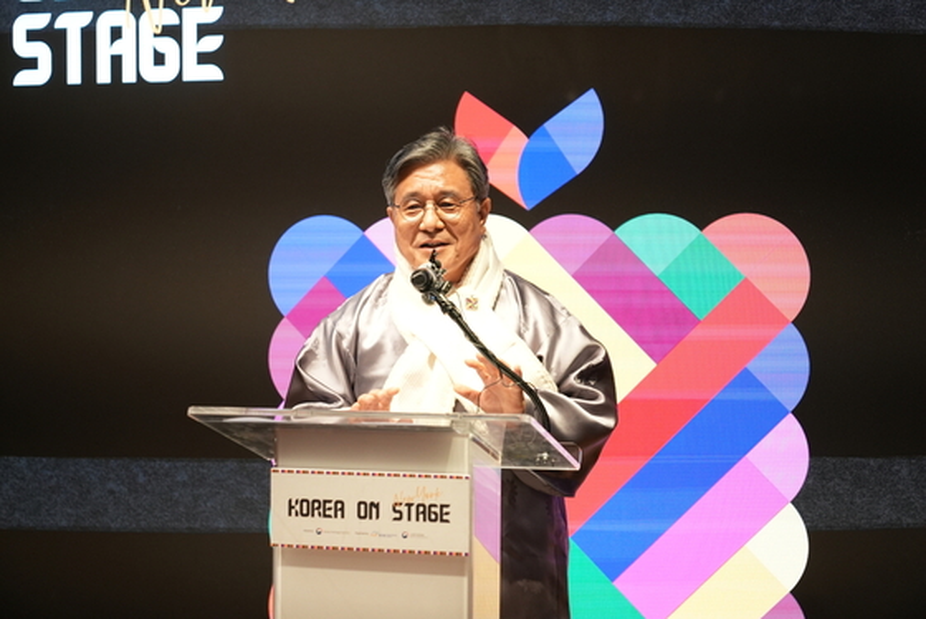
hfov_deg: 28.8
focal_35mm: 70
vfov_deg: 19.5
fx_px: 1801
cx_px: 463
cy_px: 310
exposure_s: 1/400
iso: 3200
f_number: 2.8
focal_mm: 70
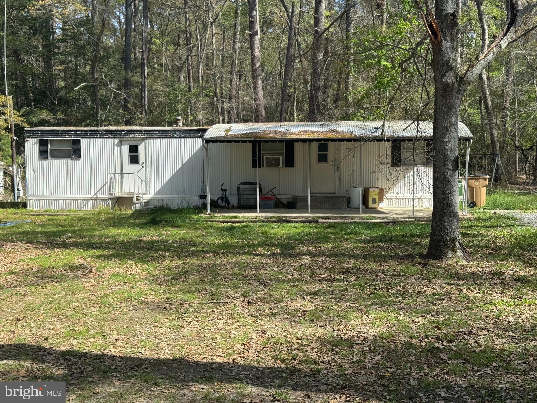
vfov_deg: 30.3
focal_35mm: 48
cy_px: 202
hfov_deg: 39.7
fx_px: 745
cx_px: 268
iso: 64
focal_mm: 6.76
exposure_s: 1/1681
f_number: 1.78
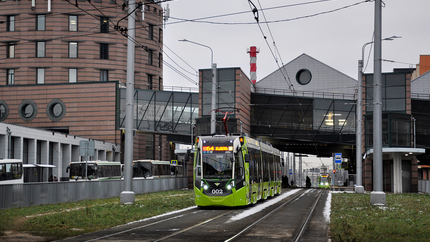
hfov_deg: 26.5
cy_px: 118
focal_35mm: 80
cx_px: 215
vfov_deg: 15.1
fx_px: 912
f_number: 5
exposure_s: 1/160
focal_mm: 50
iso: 400
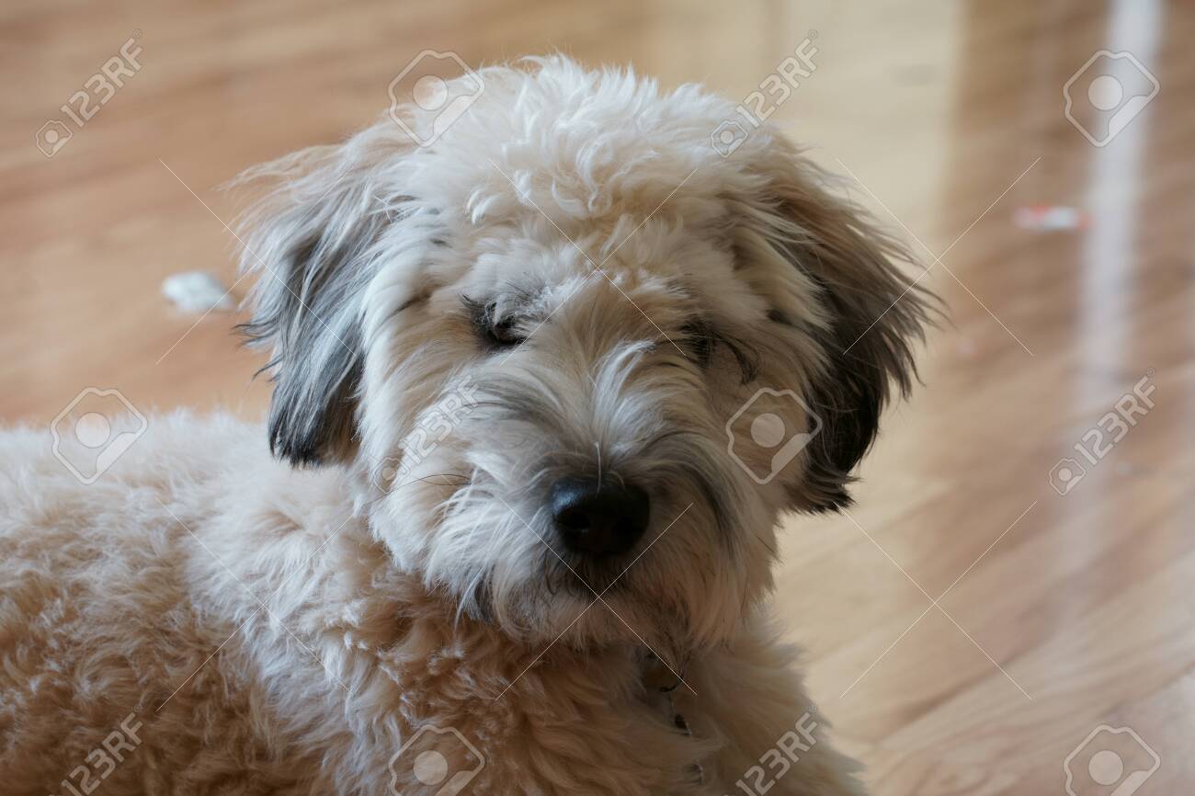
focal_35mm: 150
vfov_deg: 9.1
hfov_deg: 13.7
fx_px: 4978
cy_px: 398
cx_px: 598
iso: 400
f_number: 7.1
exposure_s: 1/6
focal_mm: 100
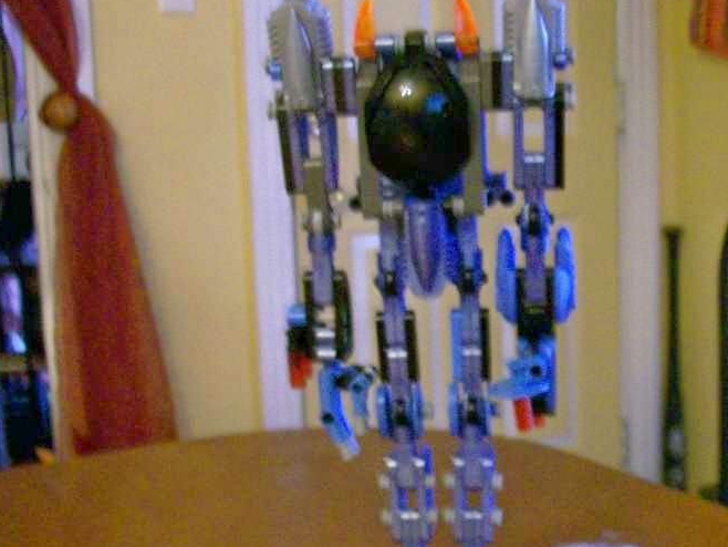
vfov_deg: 26.1
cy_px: 312
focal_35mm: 56
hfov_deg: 34.2
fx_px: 1178
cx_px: 454
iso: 160
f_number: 2.7
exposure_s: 1/4
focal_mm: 6
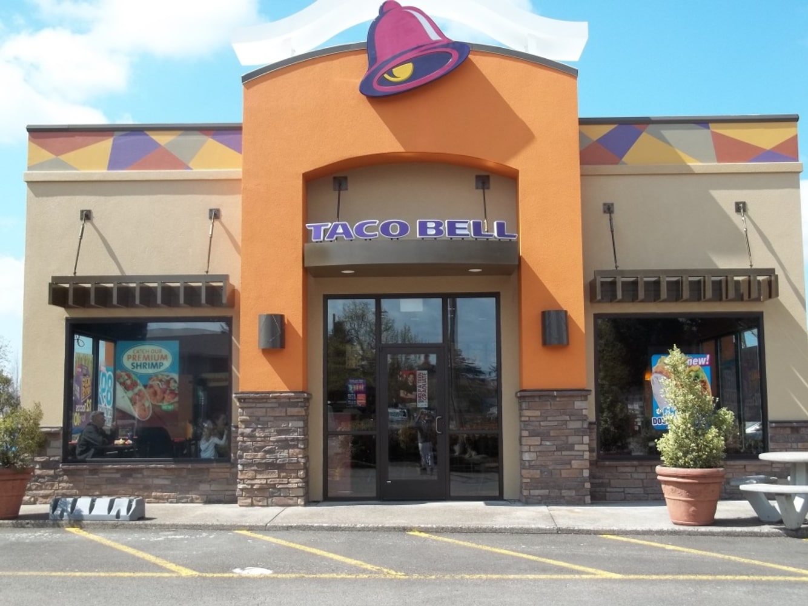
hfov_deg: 41.2
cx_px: 404
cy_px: 303
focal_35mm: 46
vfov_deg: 31.5
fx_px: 1074
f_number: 3.7
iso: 64
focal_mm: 8.3
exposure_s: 1/400
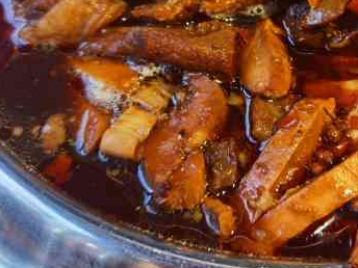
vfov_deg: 25.9
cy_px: 38
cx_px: 271
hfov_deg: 34.2
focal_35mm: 55
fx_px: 569
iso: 50
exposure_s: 1/58.1
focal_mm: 6.71
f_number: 1.9
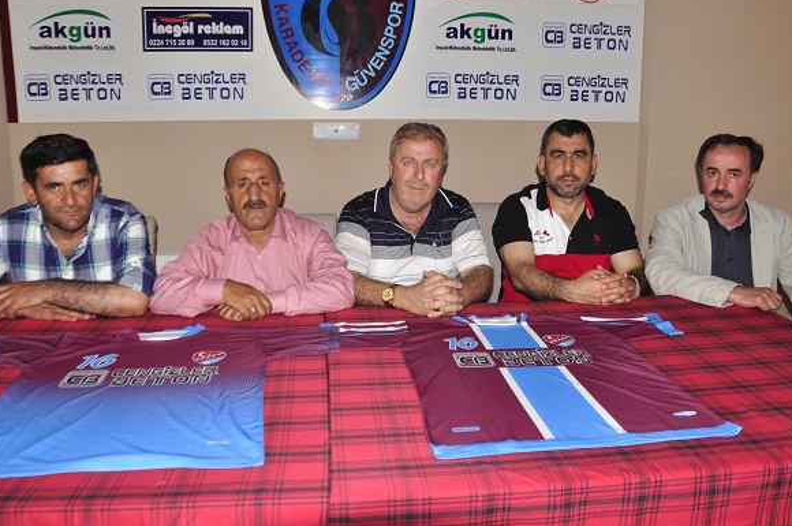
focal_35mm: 30
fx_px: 659
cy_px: 242
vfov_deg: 43.5
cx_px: 386
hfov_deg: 62.0
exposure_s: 1/125
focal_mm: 18
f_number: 5
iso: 400
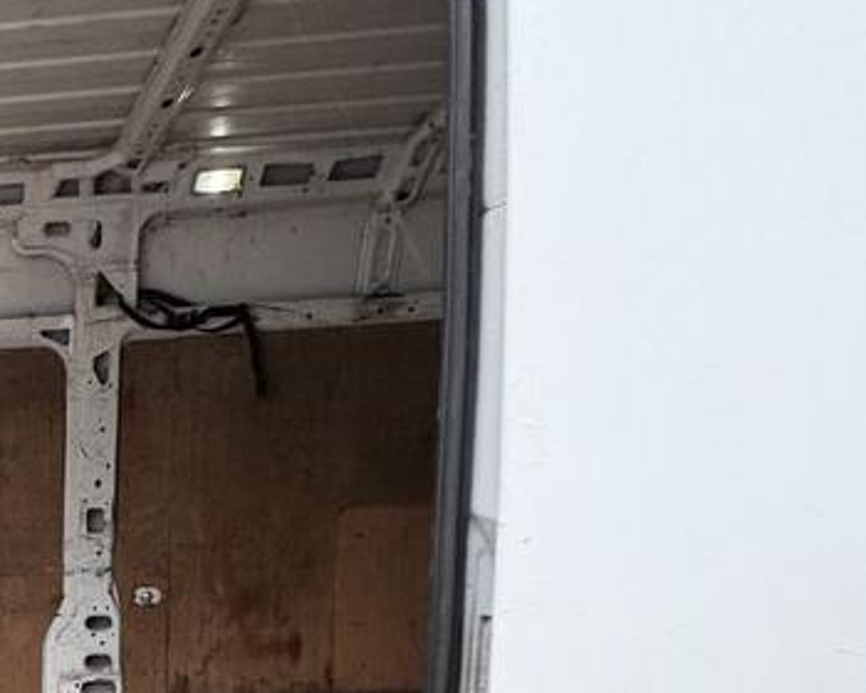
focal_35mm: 35
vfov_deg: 38.1
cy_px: 676
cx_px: -166
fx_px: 897
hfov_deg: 38.5
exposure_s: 1/60
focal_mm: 2.22
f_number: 2.2
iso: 320
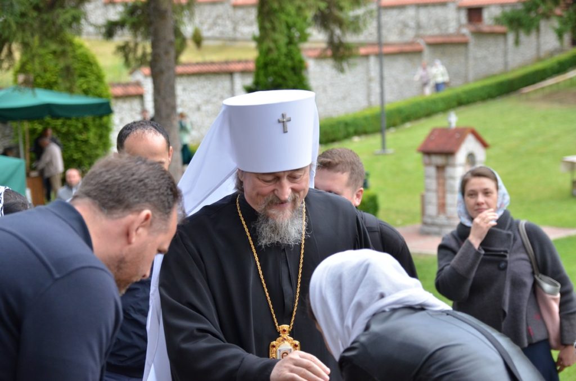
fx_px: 1197
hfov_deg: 27.0
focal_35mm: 75
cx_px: 288
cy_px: 190
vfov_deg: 18.1
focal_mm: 50
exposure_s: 1/1600
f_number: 2.8
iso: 800
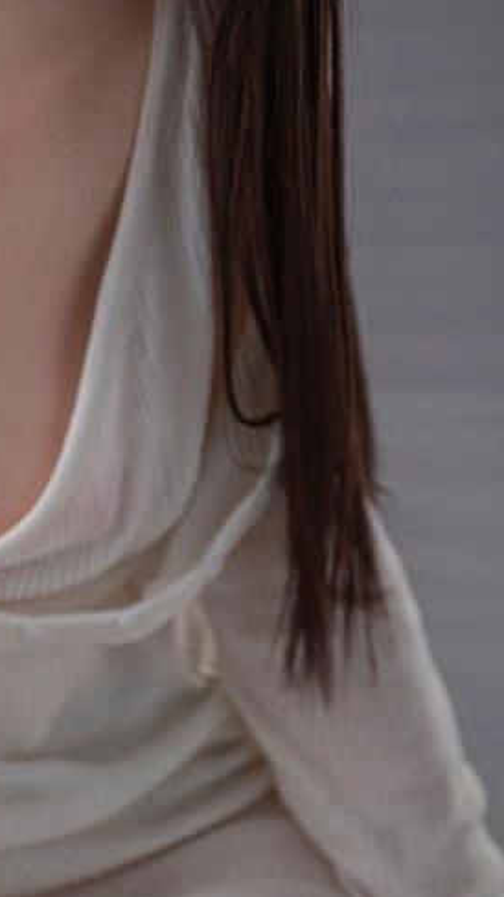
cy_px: 221
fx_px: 3402
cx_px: -31
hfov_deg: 8.4
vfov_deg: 15.0
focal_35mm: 143
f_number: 5.6
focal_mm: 74
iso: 400
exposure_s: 1/80
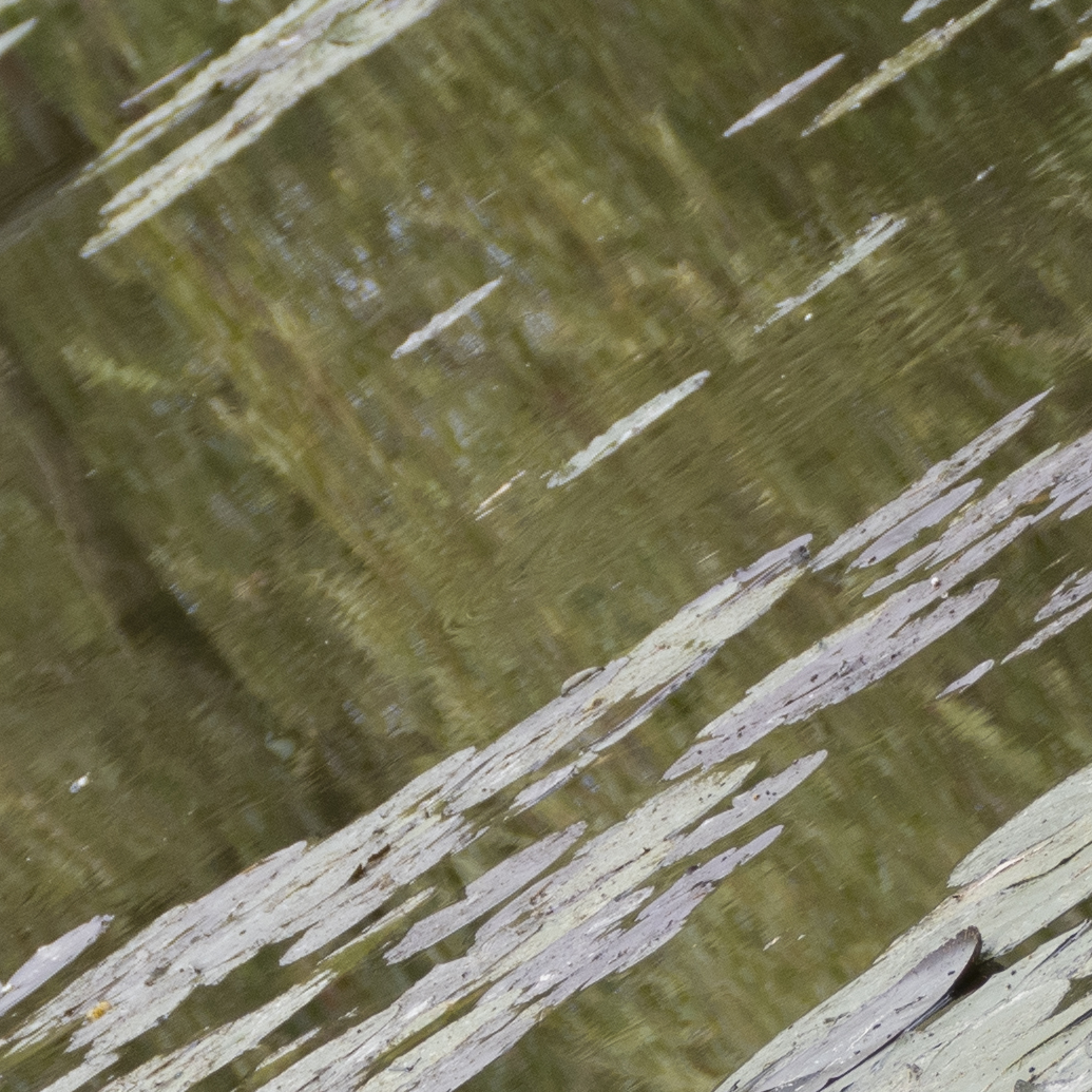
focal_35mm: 810
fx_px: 28909
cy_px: 1218
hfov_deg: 2.2
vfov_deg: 2.2
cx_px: 966
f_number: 4
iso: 125
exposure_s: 1/500
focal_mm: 65.81
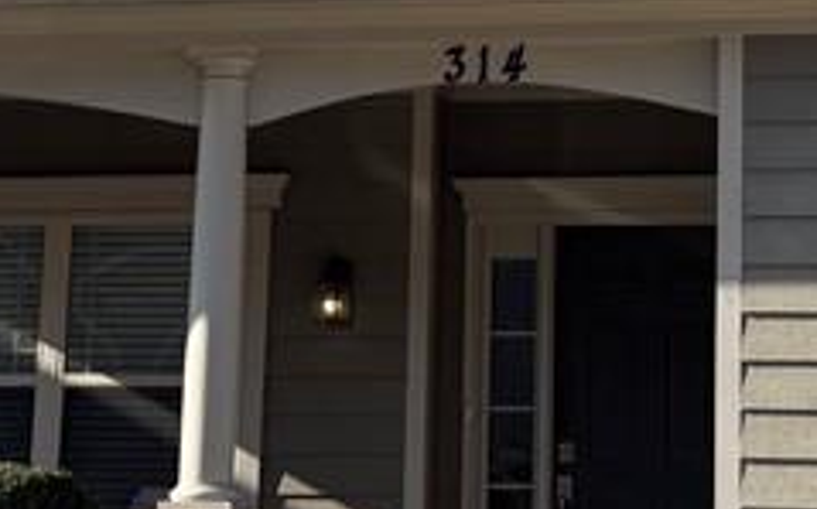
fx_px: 2425
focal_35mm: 109
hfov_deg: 18.9
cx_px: 673
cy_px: 34
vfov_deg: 11.9
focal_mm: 6.76
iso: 80
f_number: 1.78
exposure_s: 1/2525
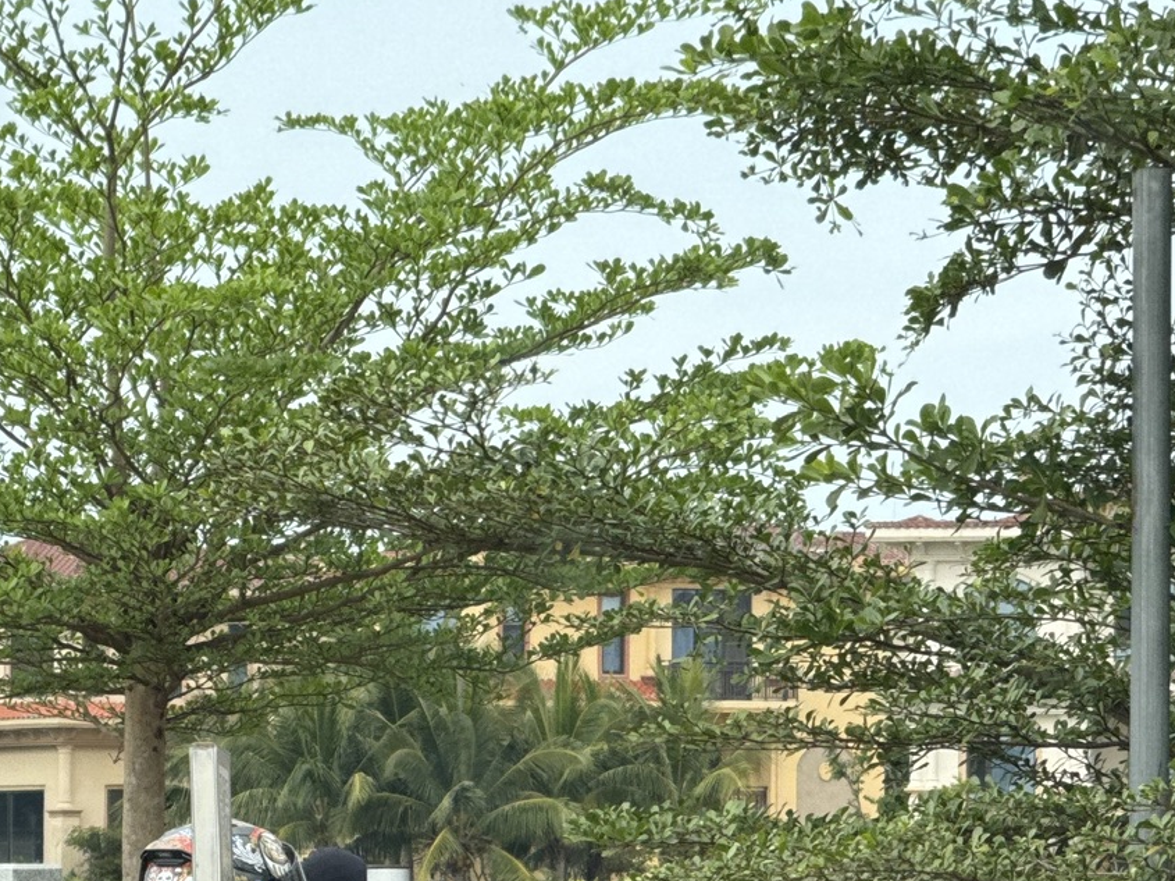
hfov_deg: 6.8
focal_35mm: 291
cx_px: 257
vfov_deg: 5.1
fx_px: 9873
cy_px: 899
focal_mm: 15.66
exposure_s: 1/404
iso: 50
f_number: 2.8
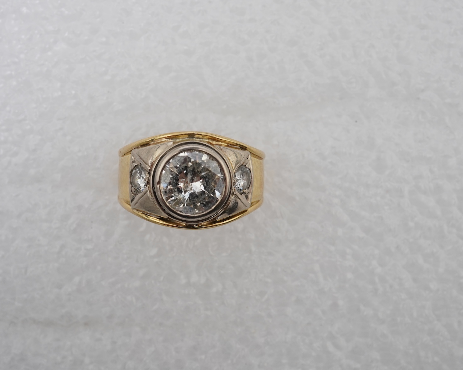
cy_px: 186
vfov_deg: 29.7
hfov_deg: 36.6
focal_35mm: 51
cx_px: 192
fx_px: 699
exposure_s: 1/125
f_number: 20
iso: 500
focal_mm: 30
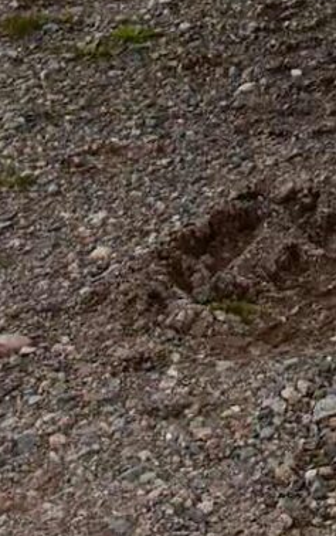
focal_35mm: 207
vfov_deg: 8.7
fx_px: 3026
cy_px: -966
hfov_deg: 5.8
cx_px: 1119
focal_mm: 20
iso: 200
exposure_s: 1/250
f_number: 8
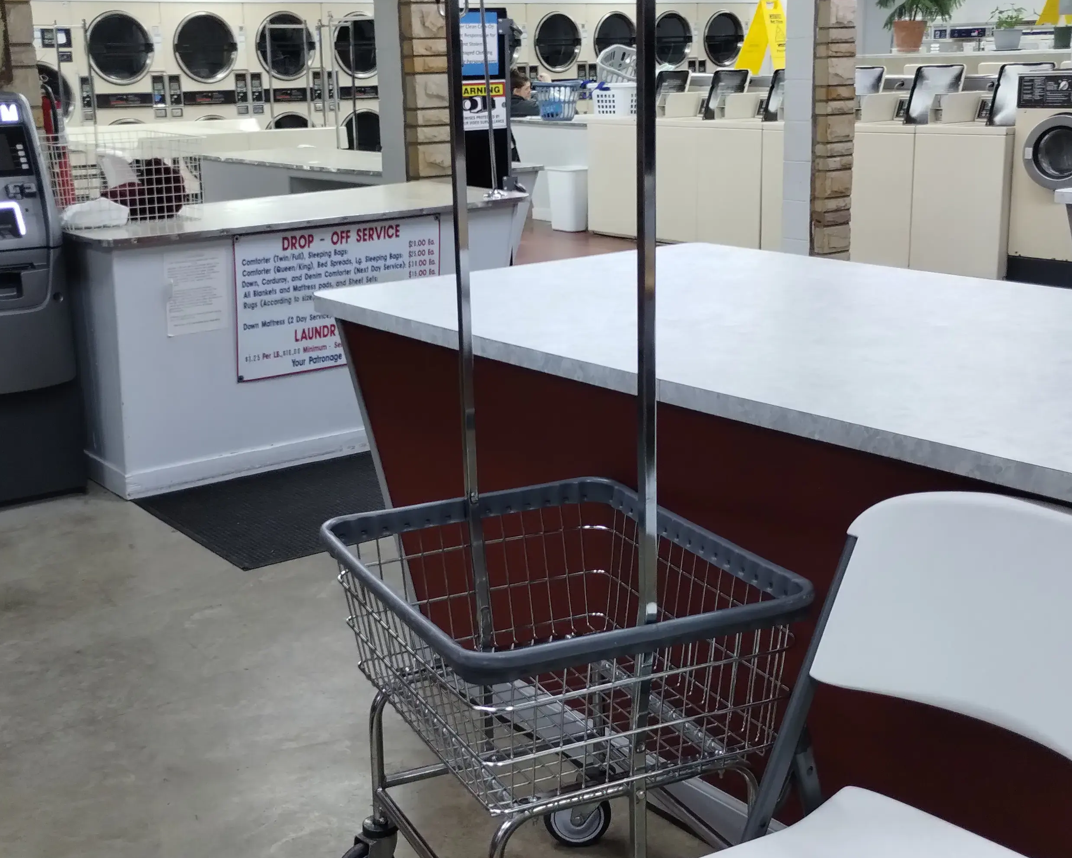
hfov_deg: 41.2
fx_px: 1428
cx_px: 529
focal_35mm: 45
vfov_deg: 33.4
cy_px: 440
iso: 359
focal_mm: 4.27
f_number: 1.8
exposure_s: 1/30
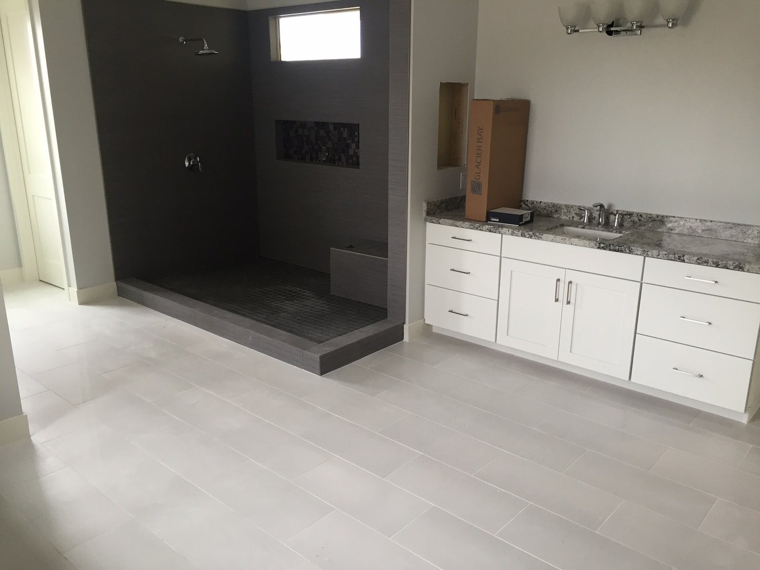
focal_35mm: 29
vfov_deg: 48.2
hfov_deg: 61.7
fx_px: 637
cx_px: 380
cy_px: 285
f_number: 2.2
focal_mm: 4.15
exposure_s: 1/30
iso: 40
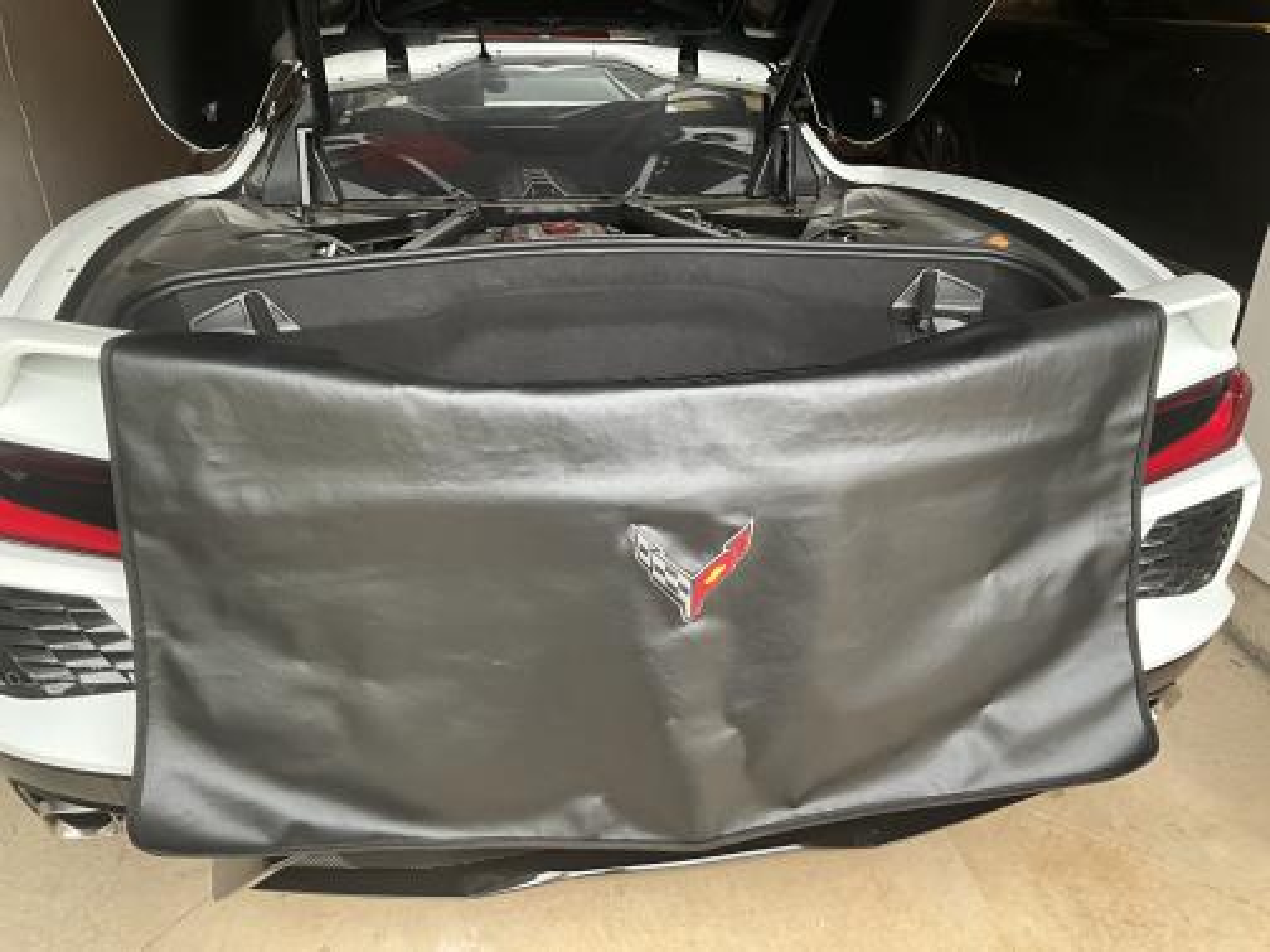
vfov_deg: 48.2
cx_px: 635
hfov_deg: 61.7
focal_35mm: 29
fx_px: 1064
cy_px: 476
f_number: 1.8
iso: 80
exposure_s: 1/60
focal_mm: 3
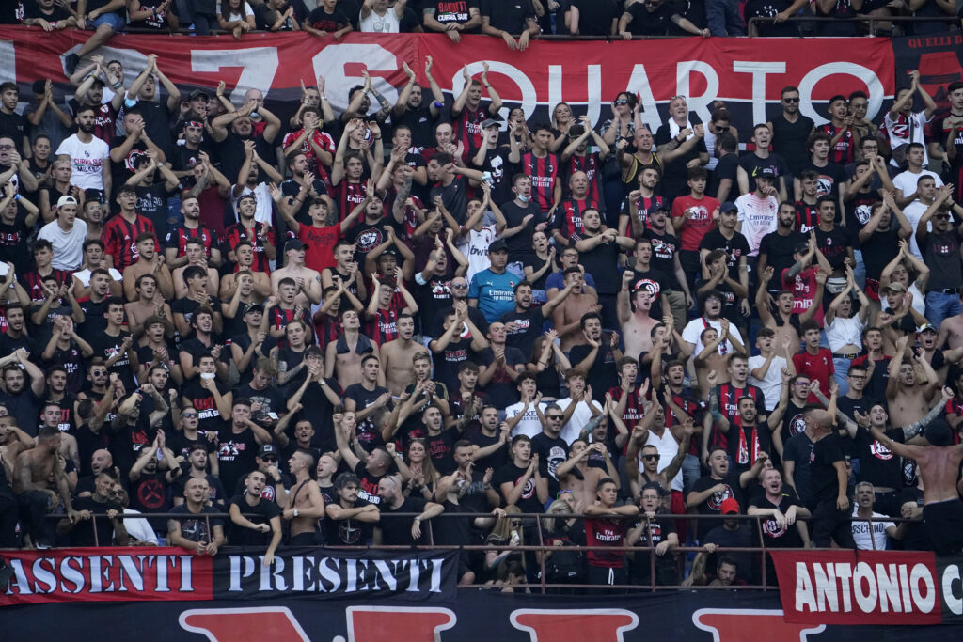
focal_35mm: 600
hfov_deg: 3.4
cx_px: 482
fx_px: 16051
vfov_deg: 2.3
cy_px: 321
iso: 6400
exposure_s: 1/1250
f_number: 6.3
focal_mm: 600
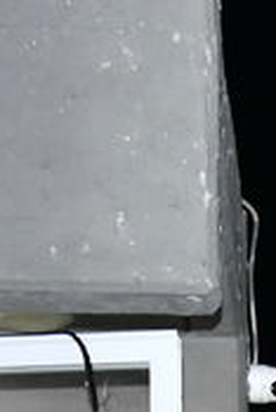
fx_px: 4132
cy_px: 1023
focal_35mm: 360
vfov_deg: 5.5
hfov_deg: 3.7
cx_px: 932
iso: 2000
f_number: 5.6
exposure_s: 1/125
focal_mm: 45
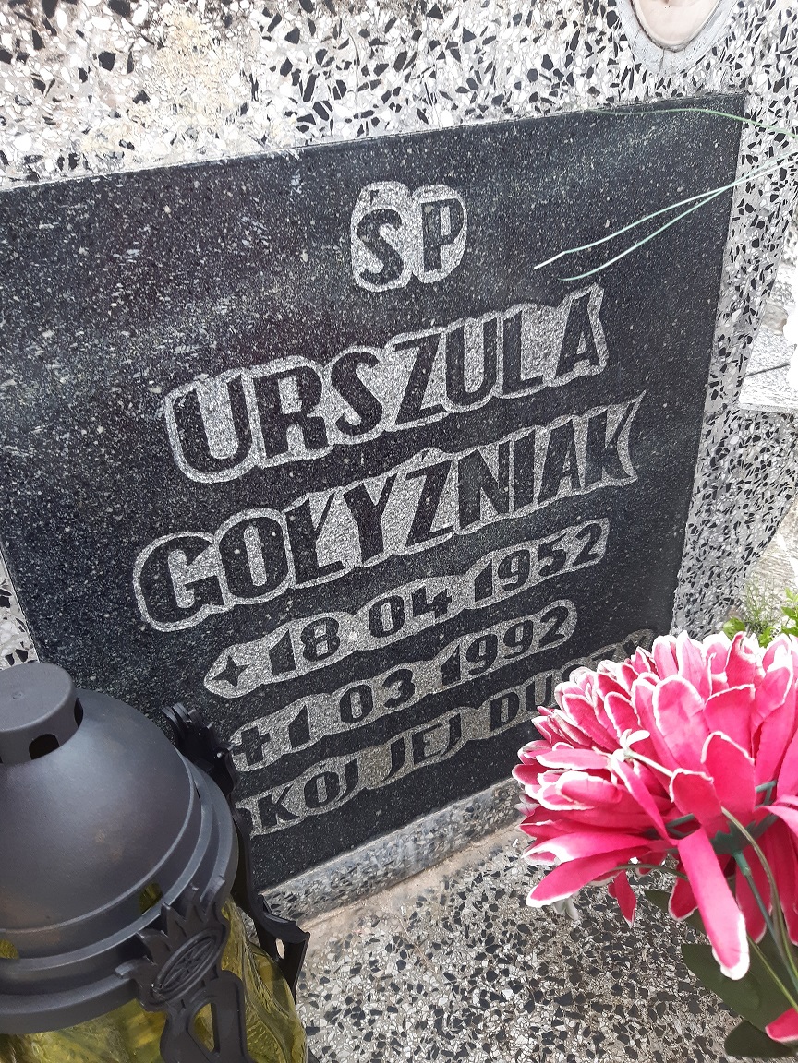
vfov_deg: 67.3
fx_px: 799
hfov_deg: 53.1
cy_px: 532
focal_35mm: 26
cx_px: 399
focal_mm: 3.92
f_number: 1.7
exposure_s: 1/100
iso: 64
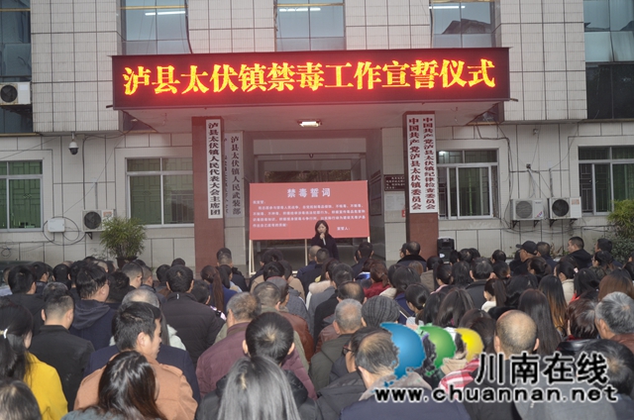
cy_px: 210
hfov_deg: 49.6
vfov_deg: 34.1
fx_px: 685
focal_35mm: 39
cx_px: 317
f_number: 4
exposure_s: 1/60
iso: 560
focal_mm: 26
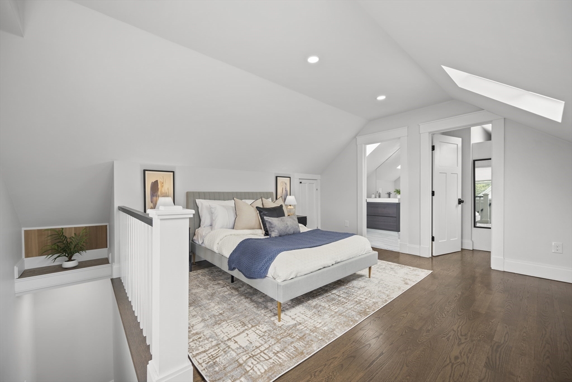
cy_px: 191
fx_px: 222
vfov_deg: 81.2
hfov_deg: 104.2
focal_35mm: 14
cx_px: 286
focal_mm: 14
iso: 100
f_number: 5.6
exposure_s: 1/30
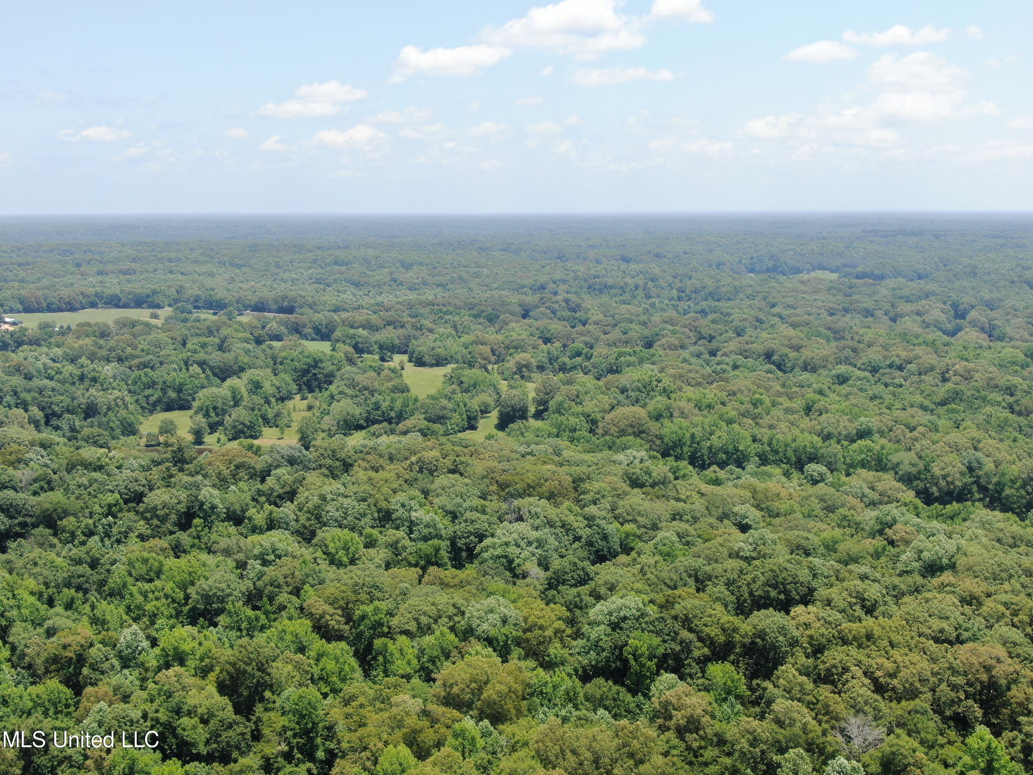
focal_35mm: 42
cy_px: 388
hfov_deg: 44.8
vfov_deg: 34.3
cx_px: 516
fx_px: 1253
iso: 100
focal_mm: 7.23
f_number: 3.5
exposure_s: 1/500
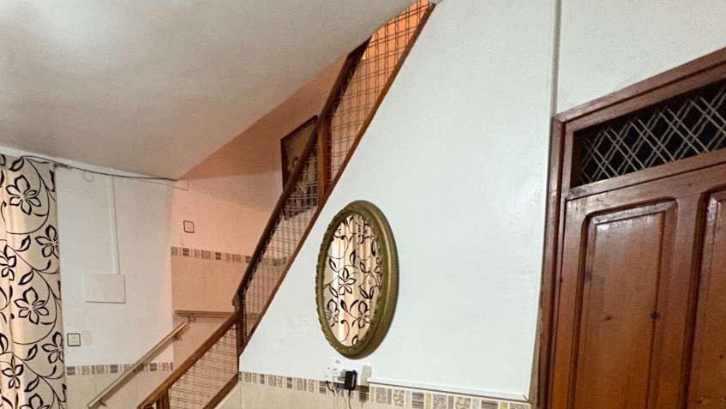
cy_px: 407
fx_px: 520
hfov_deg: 68.2
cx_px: 253
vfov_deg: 38.3
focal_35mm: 27
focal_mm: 2.22
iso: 500
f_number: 2.2
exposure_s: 1/50
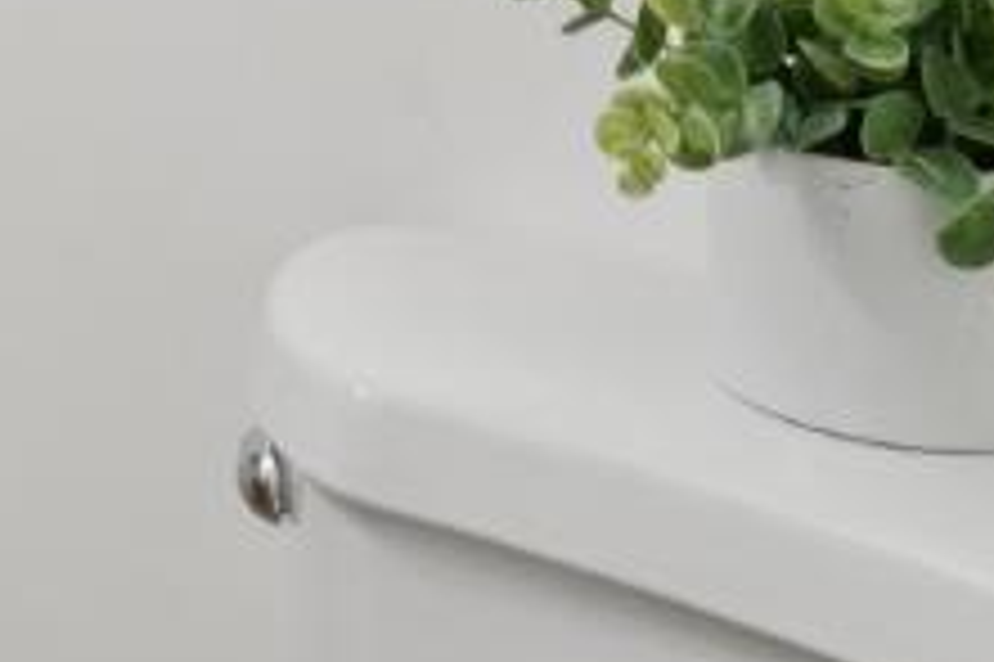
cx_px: -886
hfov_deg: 17.0
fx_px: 2621
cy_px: -624
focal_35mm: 95
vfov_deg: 12.7
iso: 640
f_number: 8
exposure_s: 1/20
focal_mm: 14
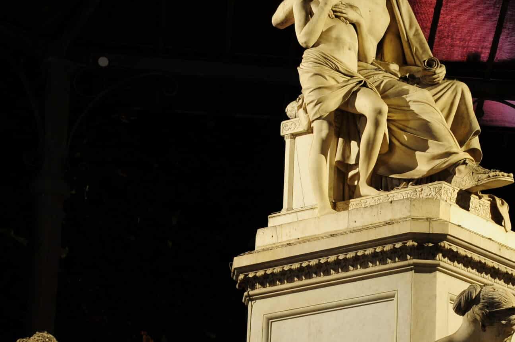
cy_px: 247
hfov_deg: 14.4
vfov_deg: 9.6
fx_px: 2029
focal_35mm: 142
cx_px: 426
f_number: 4.8
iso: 200
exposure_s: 1/1.3
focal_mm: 48
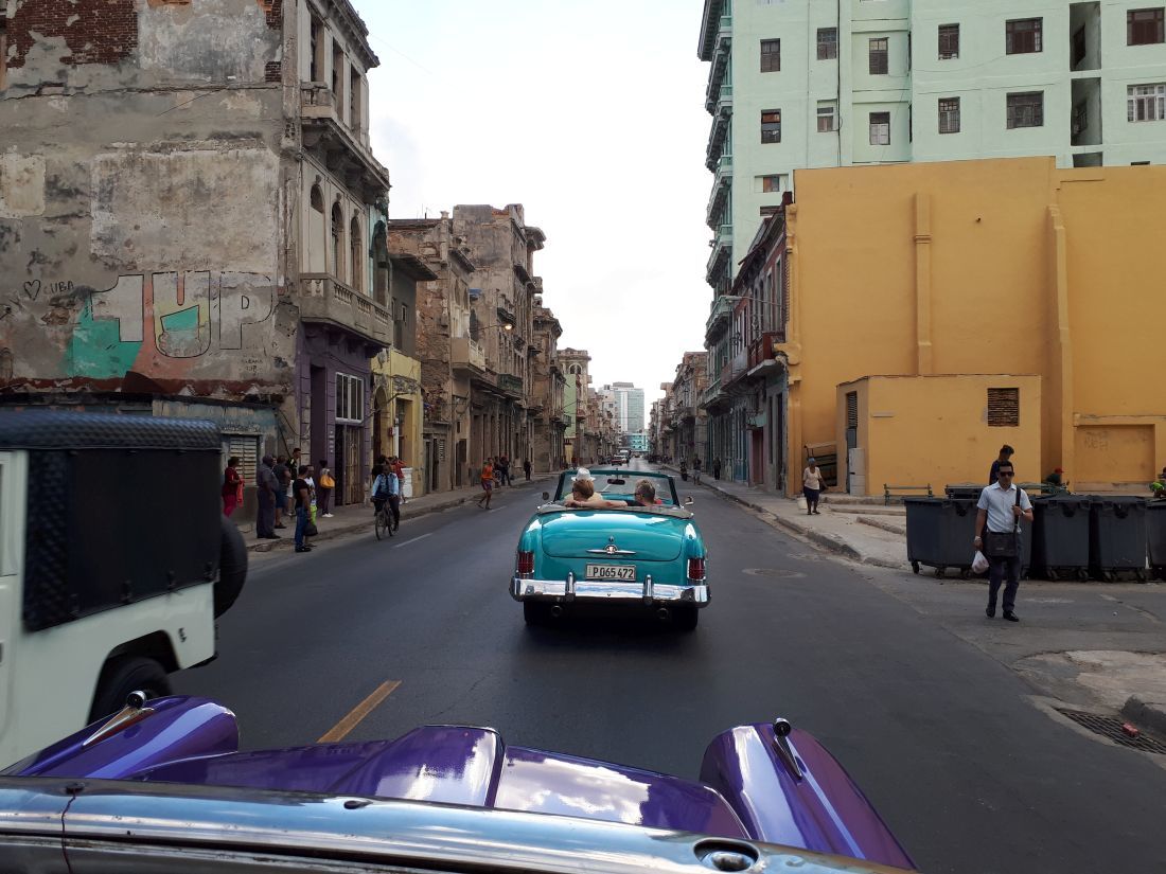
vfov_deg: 51.4
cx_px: 583
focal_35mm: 27
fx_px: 909
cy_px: 437
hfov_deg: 65.3
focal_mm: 3.6
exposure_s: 1/353
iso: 40
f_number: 1.9
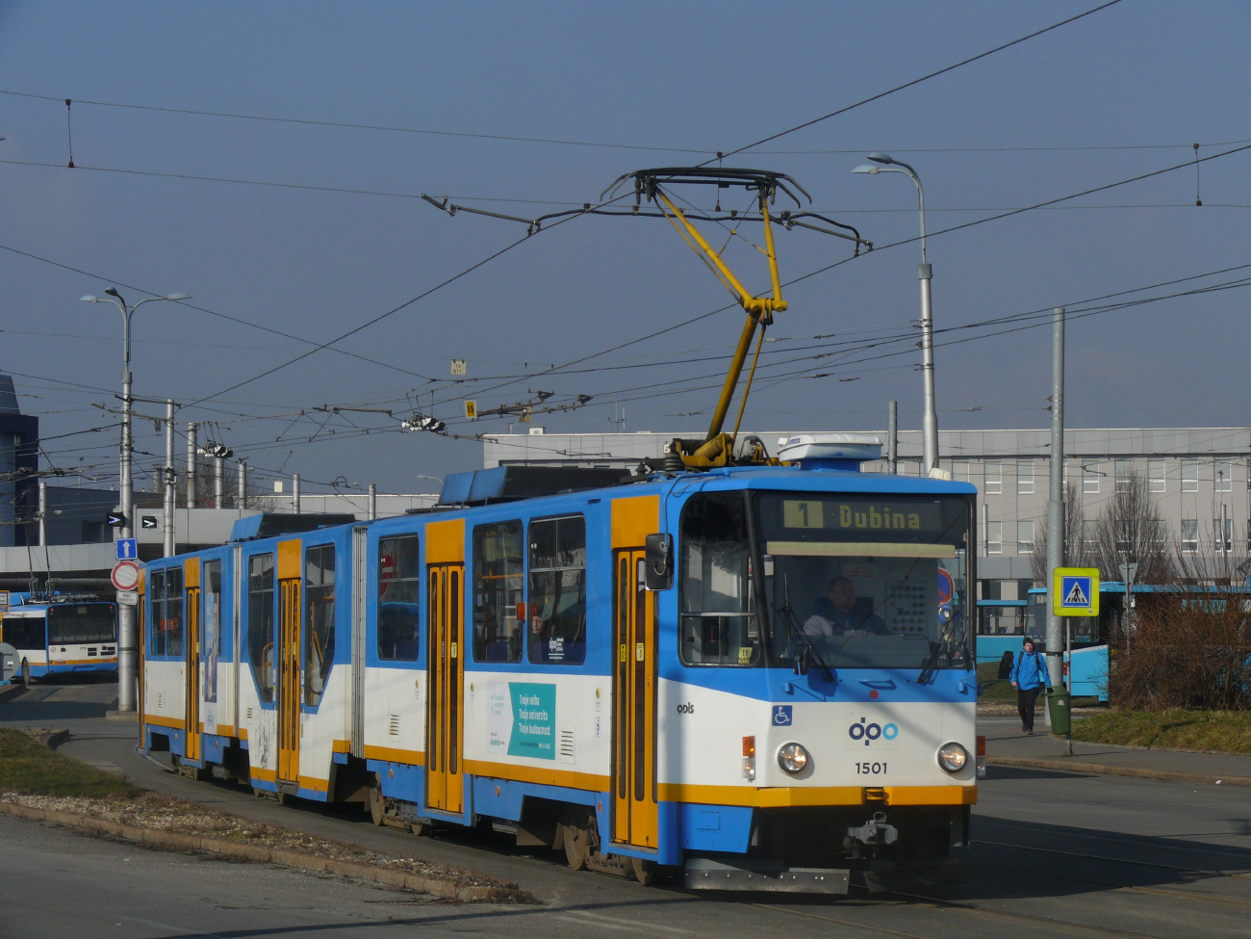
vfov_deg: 14.2
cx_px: 626
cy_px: 470
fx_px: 3758
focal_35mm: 104
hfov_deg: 18.9
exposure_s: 1/640
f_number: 8
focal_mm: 22
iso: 100
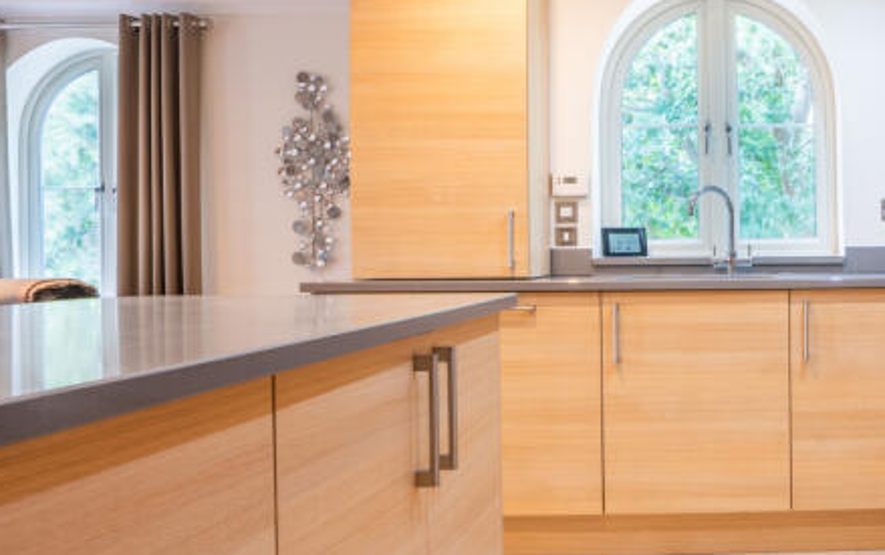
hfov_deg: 47.0
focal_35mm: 38
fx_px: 917
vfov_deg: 33.6
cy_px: 261
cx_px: 778
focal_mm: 16
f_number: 11
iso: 200
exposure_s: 1/2.5
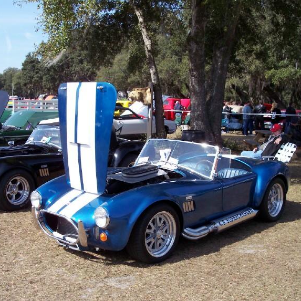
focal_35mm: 45
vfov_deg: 37.6
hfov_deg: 37.5
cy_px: 150
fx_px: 443
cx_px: 129
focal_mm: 8
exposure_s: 1/500
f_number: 4.8
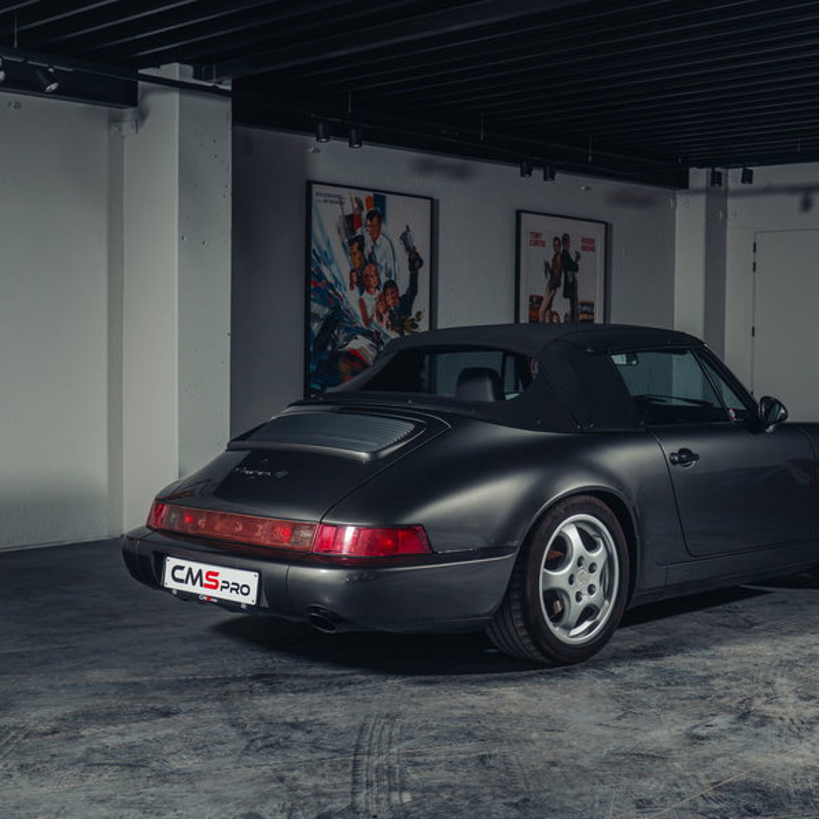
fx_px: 1365
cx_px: 524
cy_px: 401
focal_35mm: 51
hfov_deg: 33.2
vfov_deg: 33.4
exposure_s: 1/125
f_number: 5.6
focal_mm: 35
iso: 800
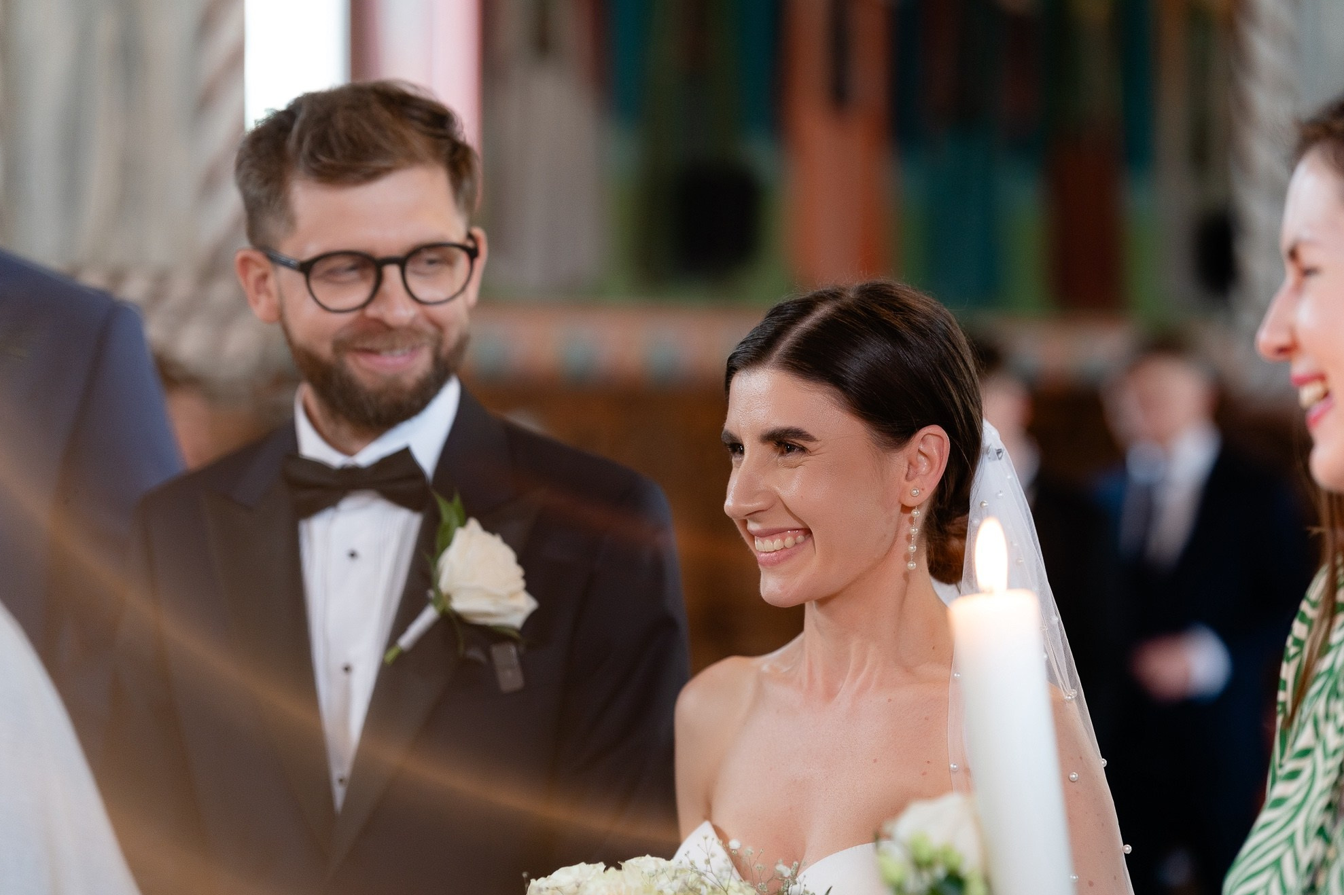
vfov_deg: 15.5
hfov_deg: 23.1
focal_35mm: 88
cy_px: 462
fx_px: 3285
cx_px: 679
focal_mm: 85
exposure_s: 1/200
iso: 1000
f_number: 2
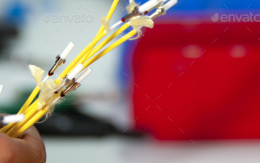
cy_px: 14
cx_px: 150
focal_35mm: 146
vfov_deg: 9.0
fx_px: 1035
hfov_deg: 14.3
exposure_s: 1/100
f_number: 2.8
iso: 200
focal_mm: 50
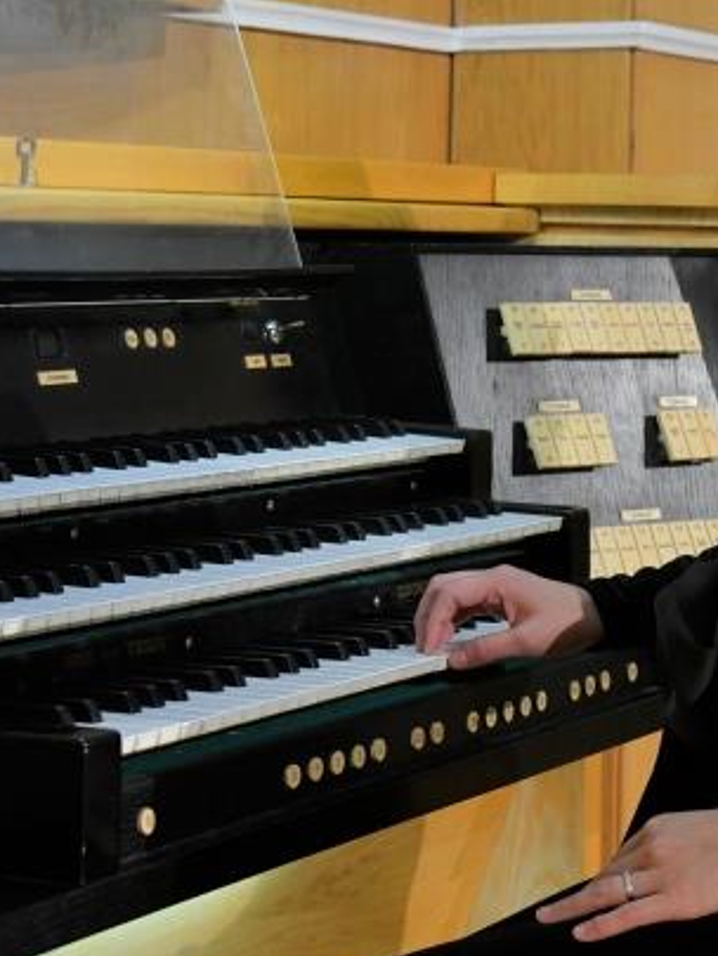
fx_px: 2819
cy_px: 275
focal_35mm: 102
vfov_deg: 19.2
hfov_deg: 14.5
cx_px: 430
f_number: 4.5
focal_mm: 42
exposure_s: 1/80
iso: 2500
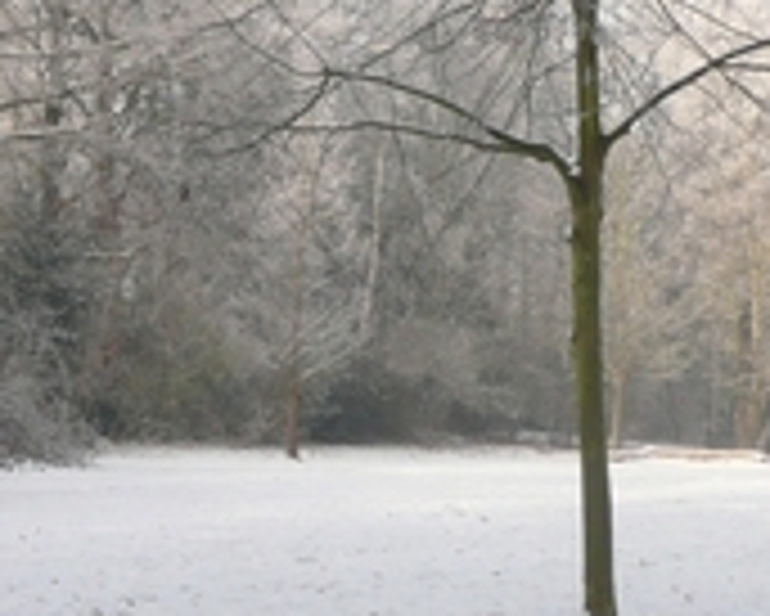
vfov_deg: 12.5
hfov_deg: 15.6
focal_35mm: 123
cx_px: 302
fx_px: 2805
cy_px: 193
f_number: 3.7
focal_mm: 5.8
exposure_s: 1/320
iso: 100
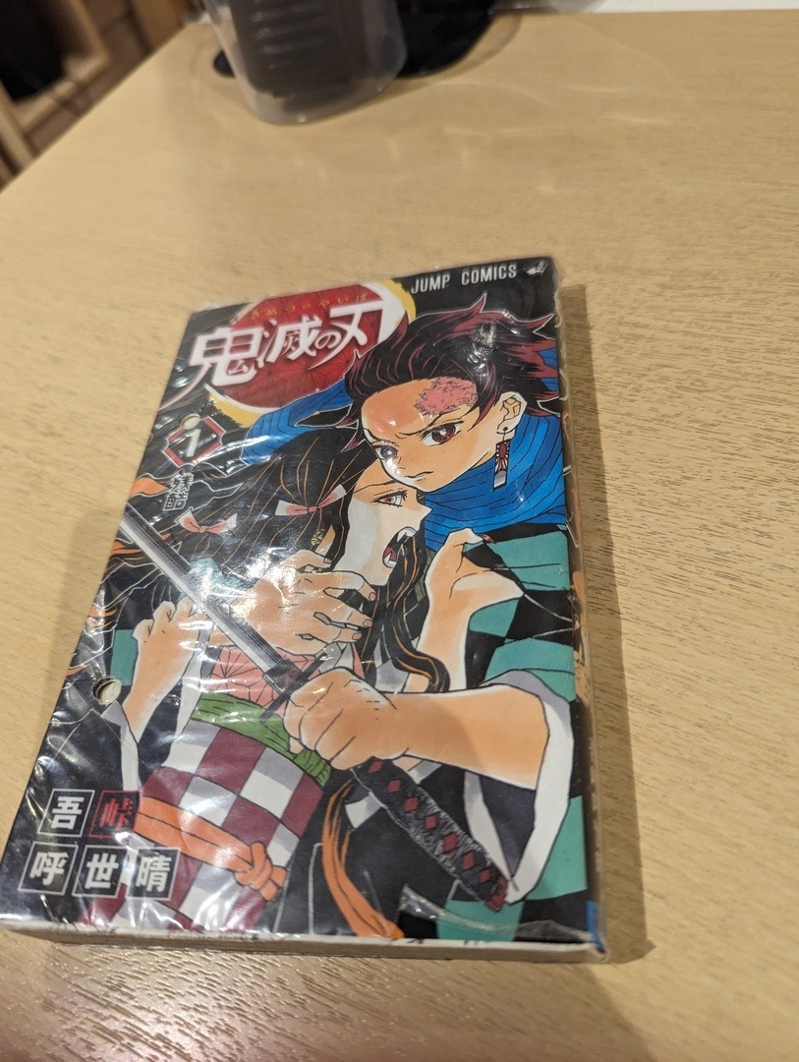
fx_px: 737
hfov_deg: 56.9
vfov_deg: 71.5
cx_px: 400
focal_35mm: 24
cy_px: 531
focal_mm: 6.81
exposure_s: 1/100
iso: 290
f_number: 1.85
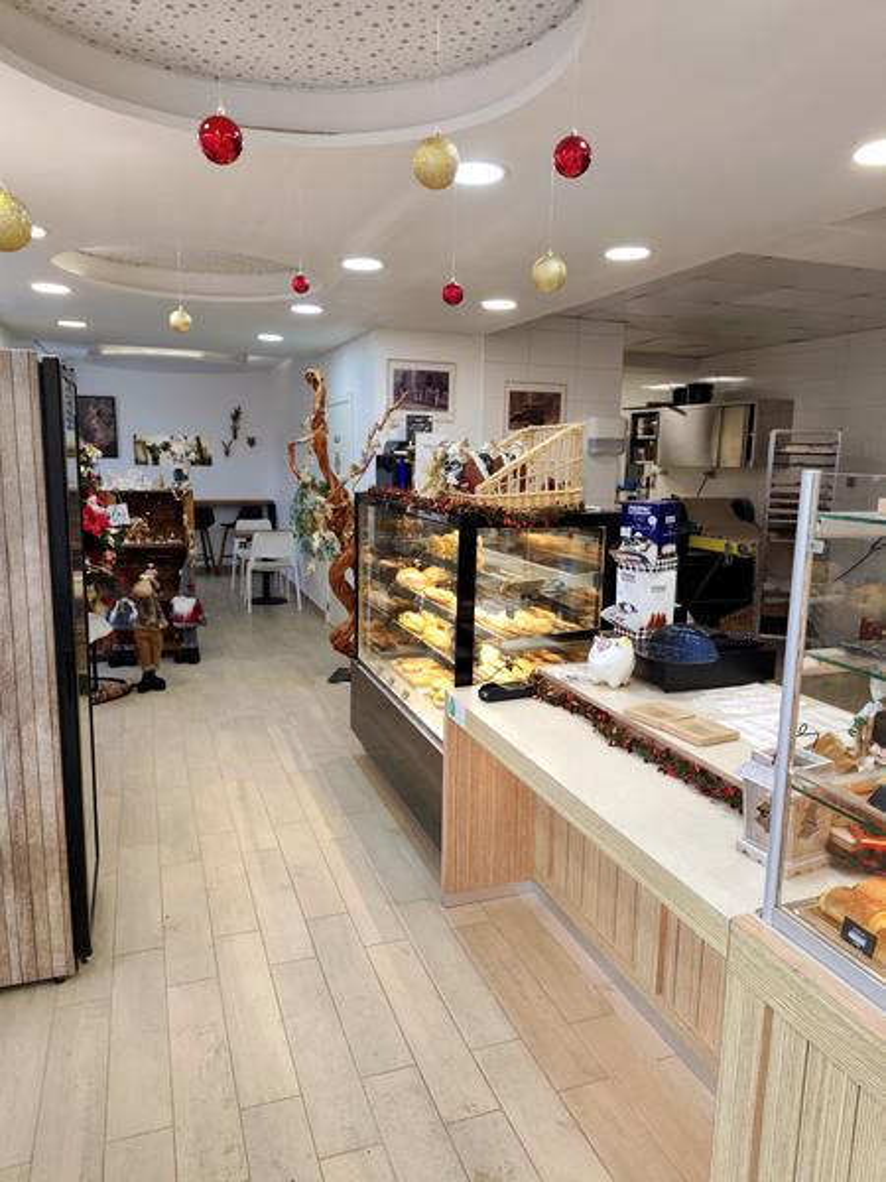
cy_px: 591
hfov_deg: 58.9
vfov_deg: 73.9
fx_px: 785
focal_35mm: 23
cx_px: 443
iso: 320
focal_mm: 6.19
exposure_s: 1/100
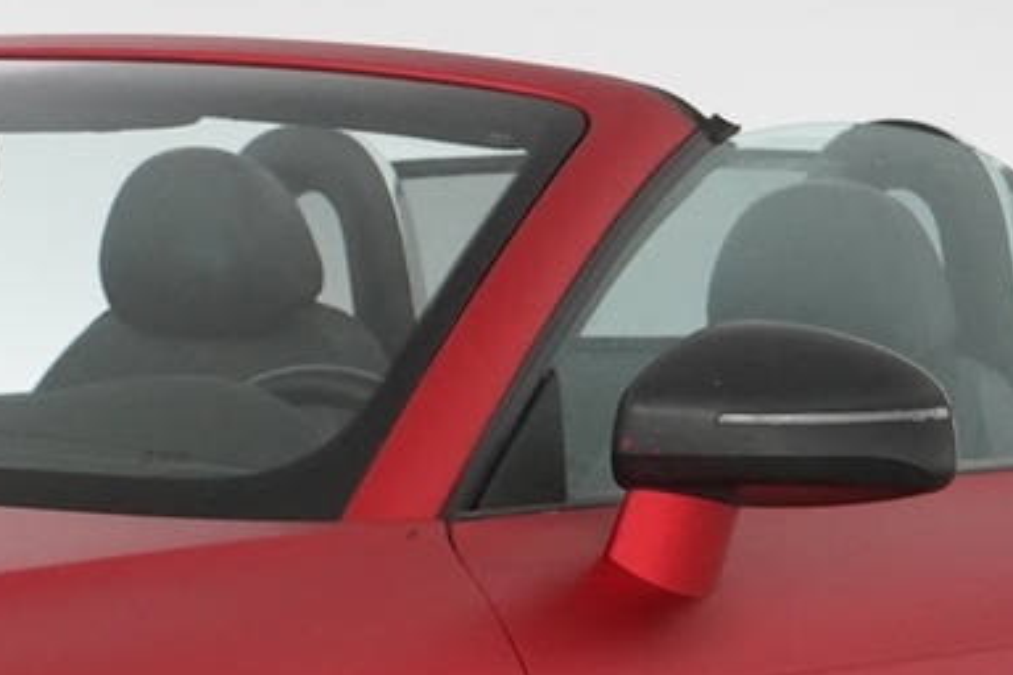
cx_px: -200
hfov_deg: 11.4
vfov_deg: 7.7
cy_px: 588
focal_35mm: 177
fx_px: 4980
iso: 4000
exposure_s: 1/60
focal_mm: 42
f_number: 7.1
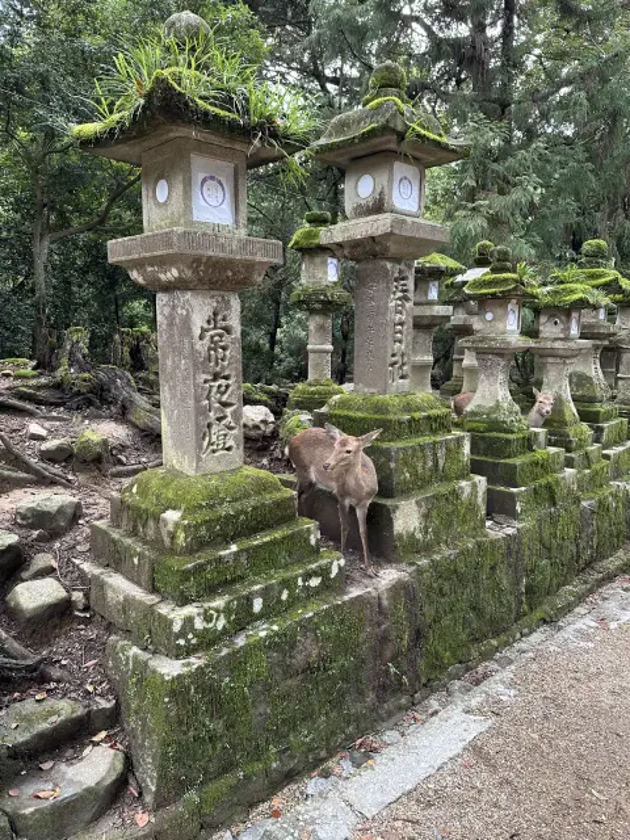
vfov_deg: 71.6
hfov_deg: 56.8
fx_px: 582
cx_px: 315
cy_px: 420
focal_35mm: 24
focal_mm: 6.86
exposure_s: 1/121
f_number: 1.78
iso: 160
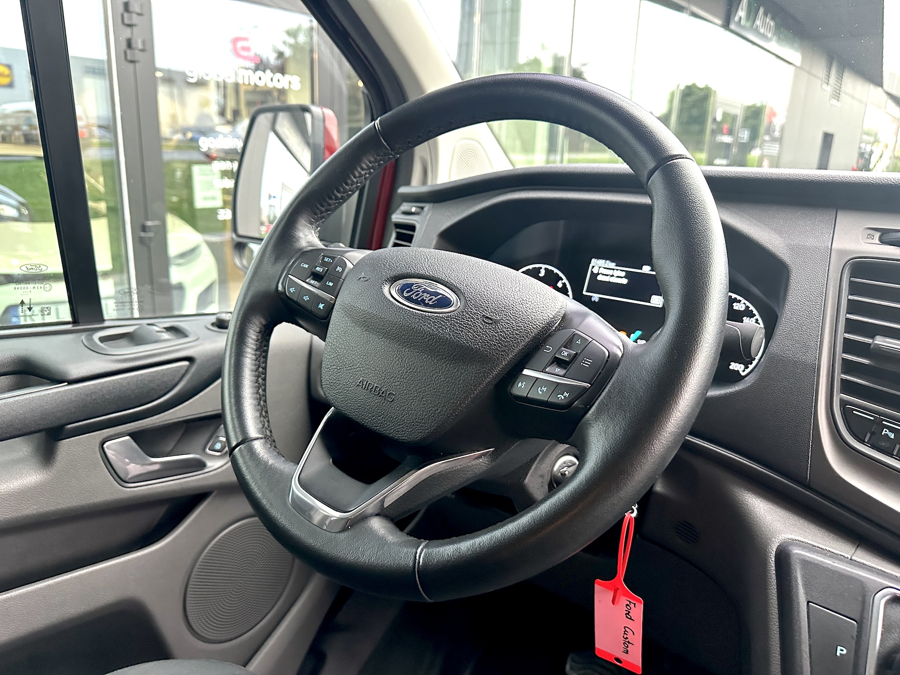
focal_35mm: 24
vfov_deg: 56.8
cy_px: 338
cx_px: 450
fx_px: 624
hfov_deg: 71.6
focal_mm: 6.86
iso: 640
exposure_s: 1/60
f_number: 1.78
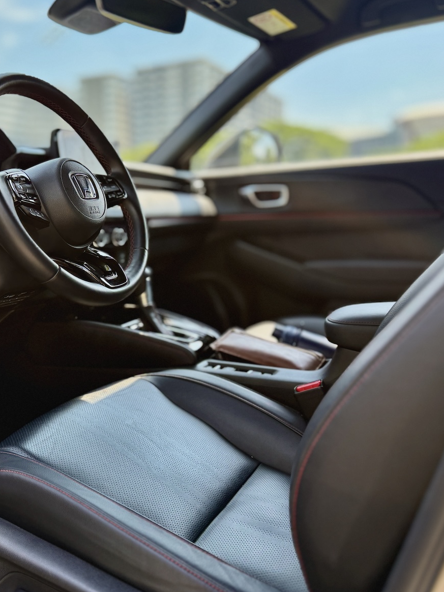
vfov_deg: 55.4
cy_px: 291
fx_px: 564
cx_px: 123
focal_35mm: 33
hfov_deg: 41.9
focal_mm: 6.76
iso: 100
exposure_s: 1/497
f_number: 1.78
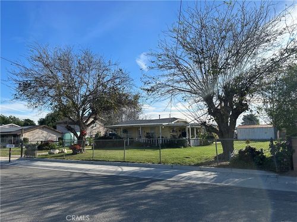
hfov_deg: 67.3
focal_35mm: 26
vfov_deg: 53.1
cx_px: 148
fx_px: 223
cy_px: 111
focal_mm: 5.7
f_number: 1.5
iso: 50
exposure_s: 1/3356
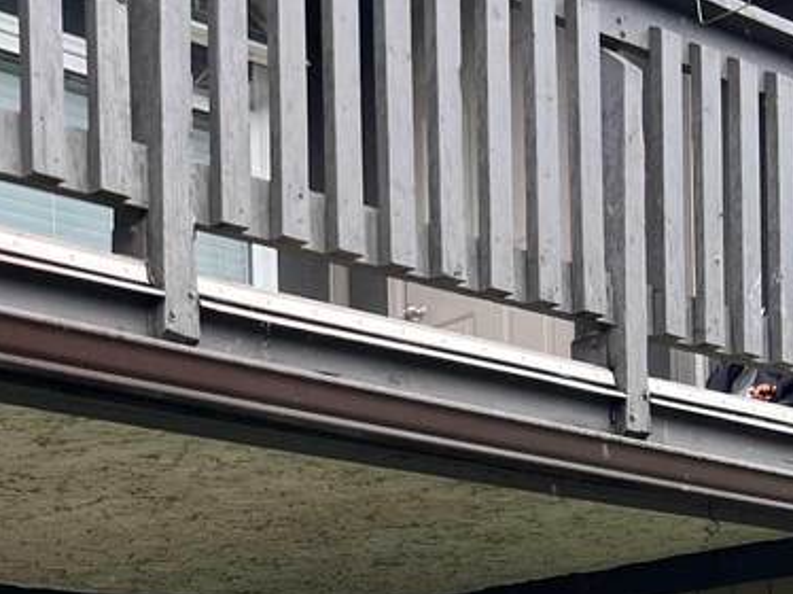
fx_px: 2038
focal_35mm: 89
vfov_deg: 14.8
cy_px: 1014
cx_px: -72
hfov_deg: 21.0
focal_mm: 5.7
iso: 32
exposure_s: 1/148
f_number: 1.5
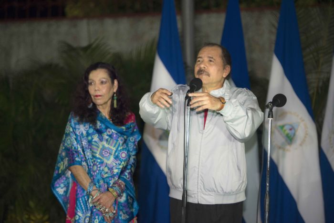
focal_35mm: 125
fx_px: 1160
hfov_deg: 16.4
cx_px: 167
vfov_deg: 11.0
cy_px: 112
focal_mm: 125
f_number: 2.8
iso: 1600
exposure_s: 1/100
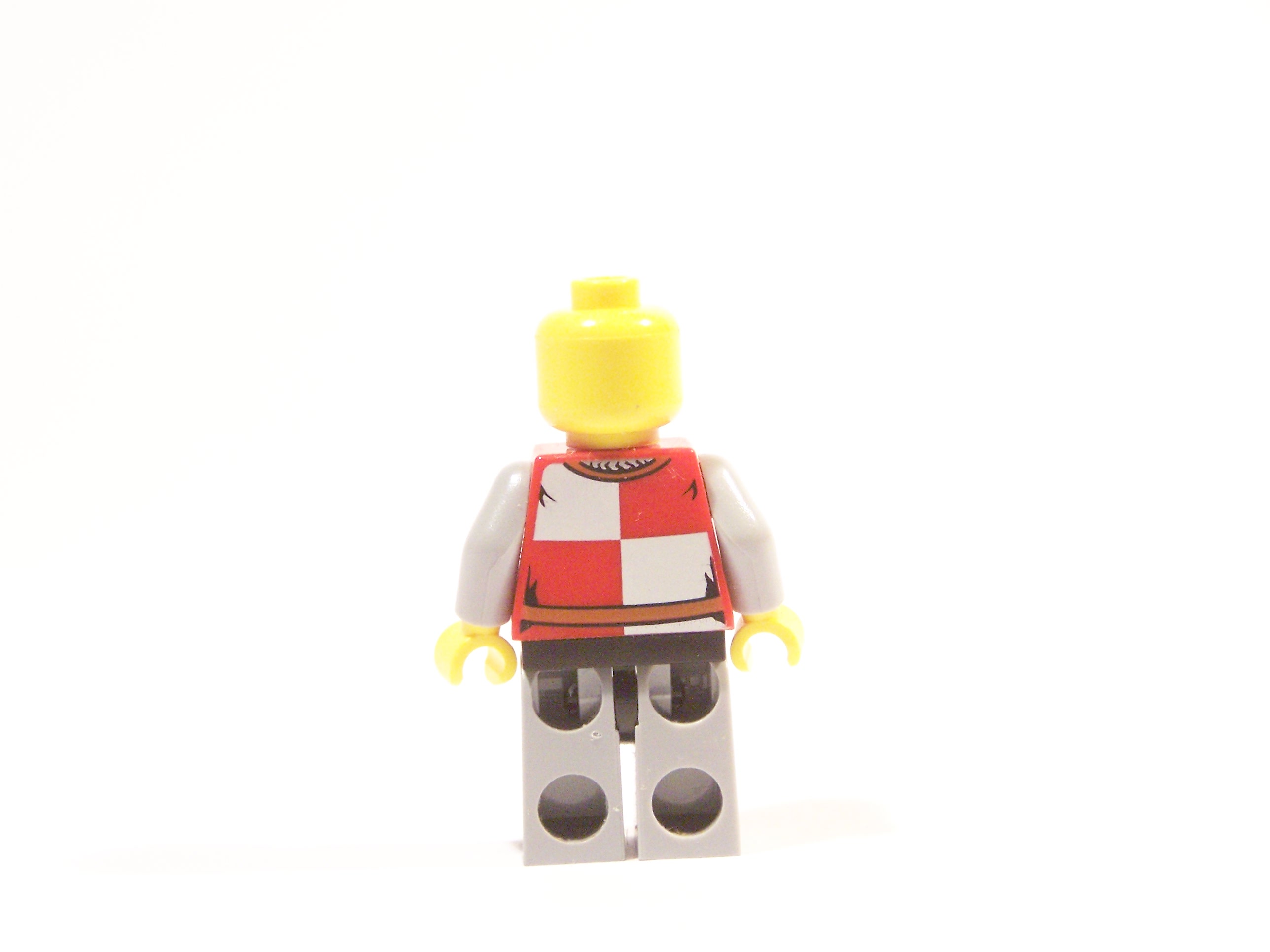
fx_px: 3449
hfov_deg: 20.9
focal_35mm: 94
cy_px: 476
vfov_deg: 15.7
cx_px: 635
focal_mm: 15.6
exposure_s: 1/30
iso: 400
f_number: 3.2
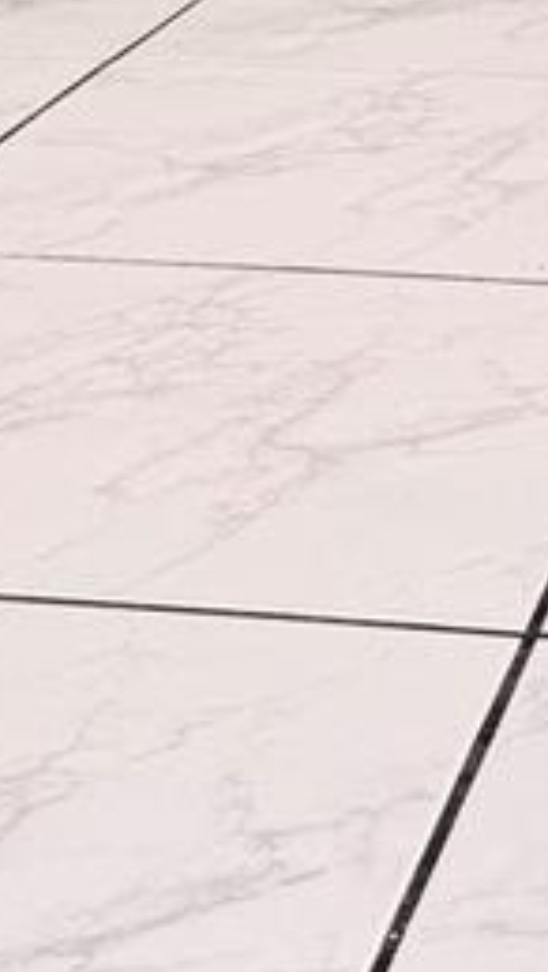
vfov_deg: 17.0
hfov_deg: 9.9
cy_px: -150
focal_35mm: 121
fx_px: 3121
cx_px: 582
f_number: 1.78
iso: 100
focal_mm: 6.76
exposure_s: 1/129
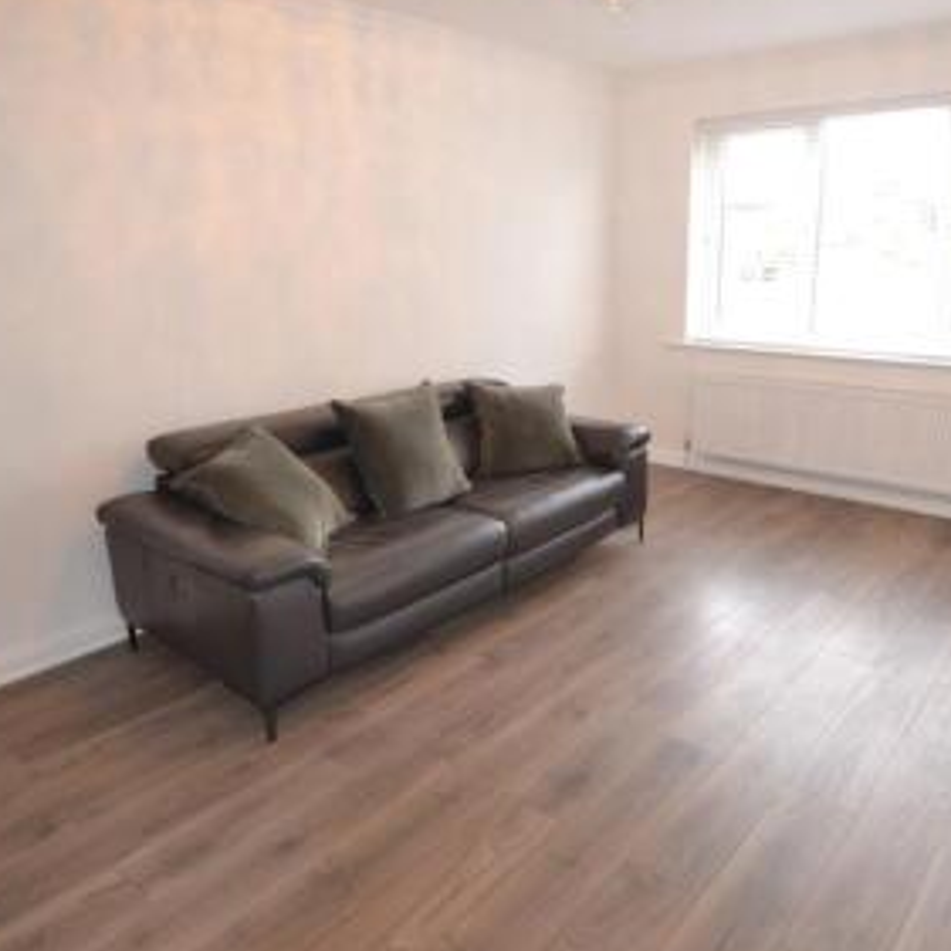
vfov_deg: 65.5
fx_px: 737
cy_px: 435
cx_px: 541
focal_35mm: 24
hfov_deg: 65.3
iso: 450
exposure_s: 1/60
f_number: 2.8
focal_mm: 11
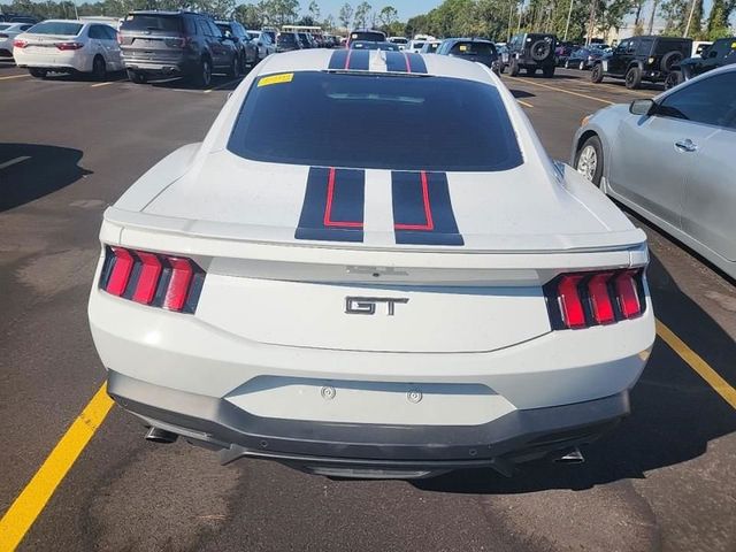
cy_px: 276
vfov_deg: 58.9
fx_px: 489
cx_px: 368
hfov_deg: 73.9
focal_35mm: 23
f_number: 1.8
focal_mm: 5.4
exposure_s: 1/2423
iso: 50
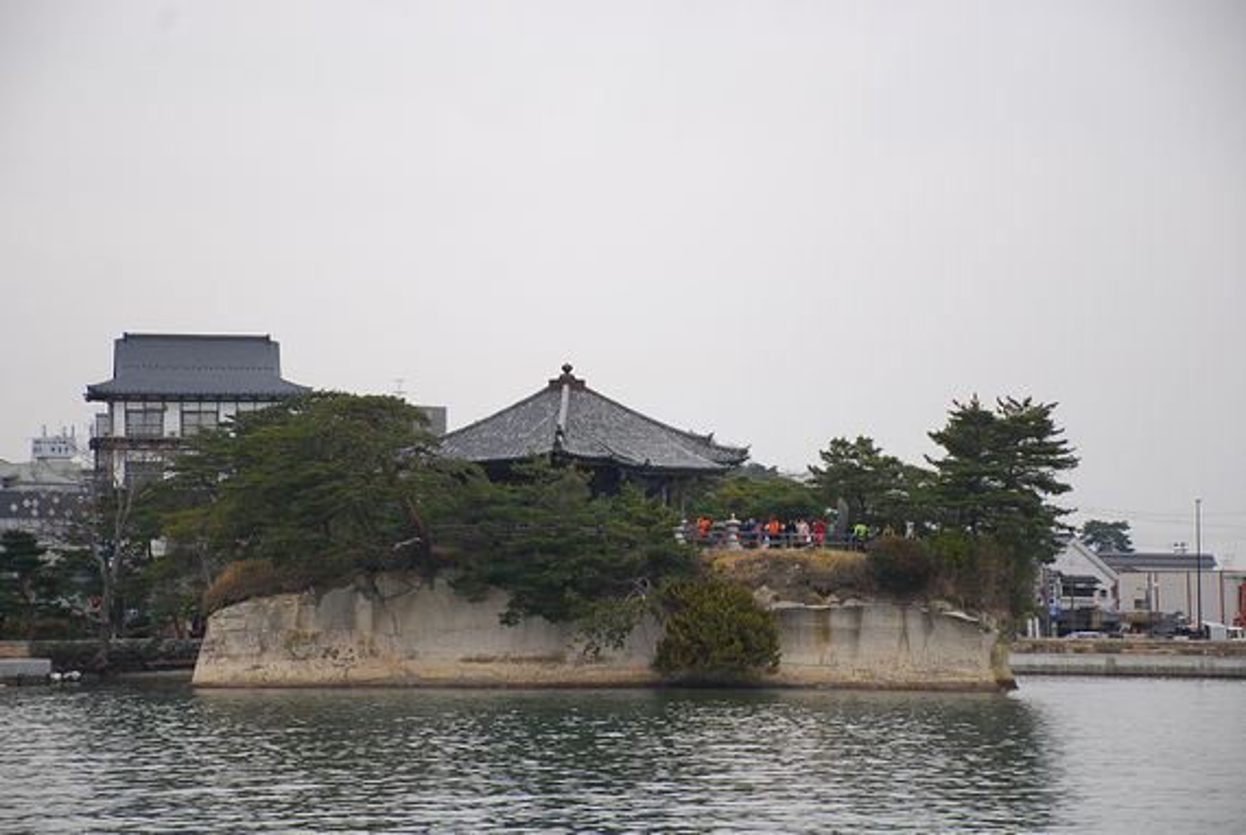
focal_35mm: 112
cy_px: 418
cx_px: 623
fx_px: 3900
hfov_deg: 18.2
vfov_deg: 12.2
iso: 200
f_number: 5.6
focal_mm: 75
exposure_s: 1/500
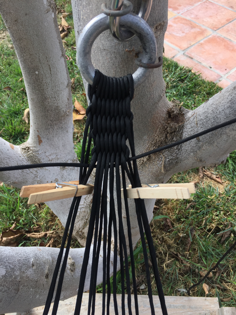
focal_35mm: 29
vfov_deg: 61.7
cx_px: 118
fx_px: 264
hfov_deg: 48.2
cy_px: 158
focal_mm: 4.15
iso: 32
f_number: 2.2
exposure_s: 1/306
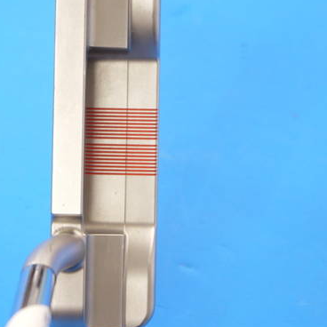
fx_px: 1379
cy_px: 139
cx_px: 90
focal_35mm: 129
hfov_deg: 13.5
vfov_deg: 13.5
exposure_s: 1/80
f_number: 5.6
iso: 800
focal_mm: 42
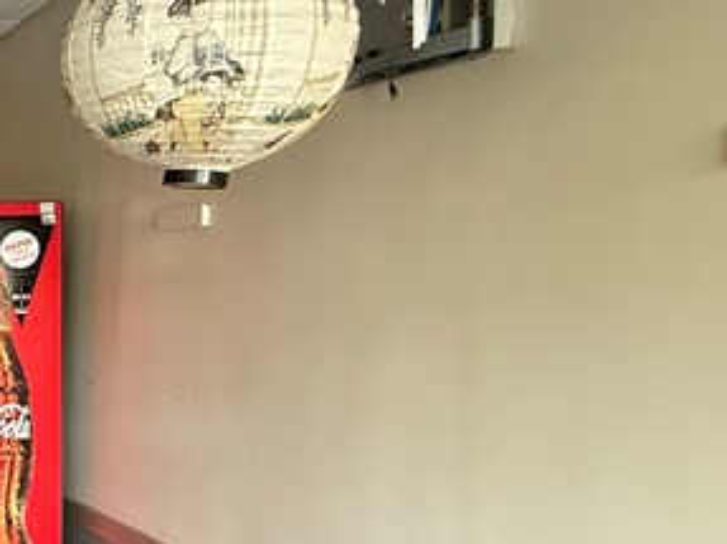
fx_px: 1050
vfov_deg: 29.0
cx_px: -507
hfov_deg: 23.8
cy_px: 324
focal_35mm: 50
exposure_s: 1/60
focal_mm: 2.22
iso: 400
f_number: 2.2
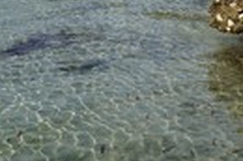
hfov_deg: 21.0
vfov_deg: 13.7
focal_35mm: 94
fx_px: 633
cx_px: 242
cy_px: -77
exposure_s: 1/200
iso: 200
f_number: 13
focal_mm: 29
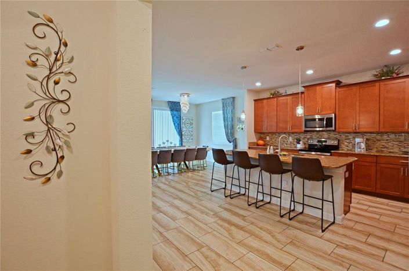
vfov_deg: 77.0
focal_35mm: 15
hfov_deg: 100.5
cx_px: 204
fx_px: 170
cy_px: 136
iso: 200
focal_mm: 10
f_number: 4
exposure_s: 1/30
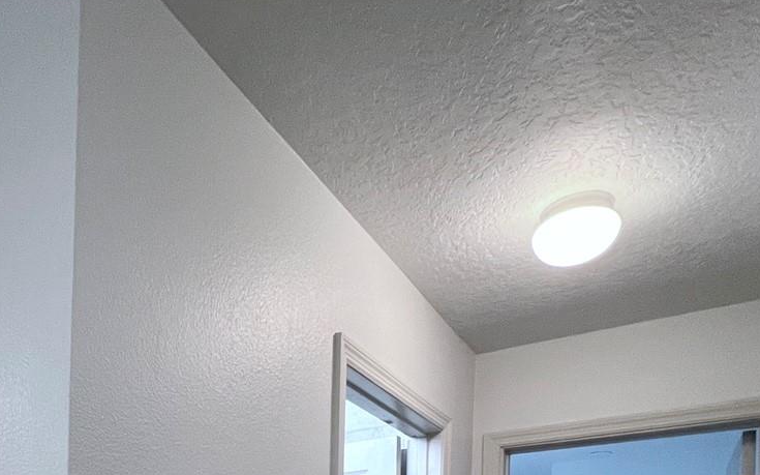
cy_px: 608
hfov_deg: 60.0
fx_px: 621
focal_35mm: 30
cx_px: 203
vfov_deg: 32.3
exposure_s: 1/60
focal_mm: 1.57
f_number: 1.8
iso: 250
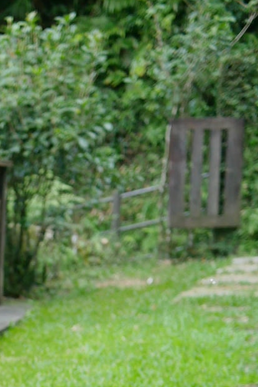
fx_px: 1150
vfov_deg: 18.1
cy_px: 470
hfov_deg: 12.4
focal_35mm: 107
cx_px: -79
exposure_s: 1/250
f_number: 2.5
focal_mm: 20
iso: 200
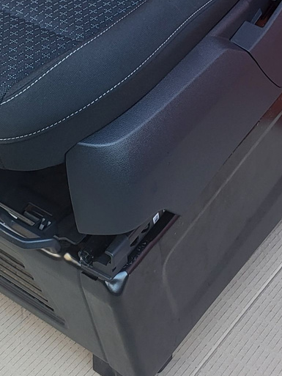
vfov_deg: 20.7
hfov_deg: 18.2
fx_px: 879
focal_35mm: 81
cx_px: 117
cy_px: -181
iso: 64
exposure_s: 1/100
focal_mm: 5.4
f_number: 1.8
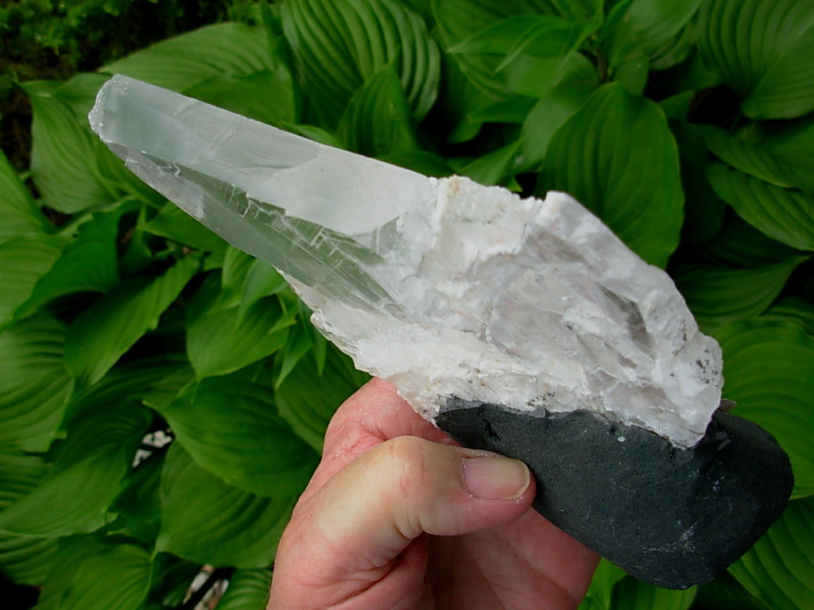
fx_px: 894
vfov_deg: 37.7
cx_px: 407
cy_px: 305
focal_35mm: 38
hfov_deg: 49.0
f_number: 2.9
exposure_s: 1/558
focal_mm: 6.3
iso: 50
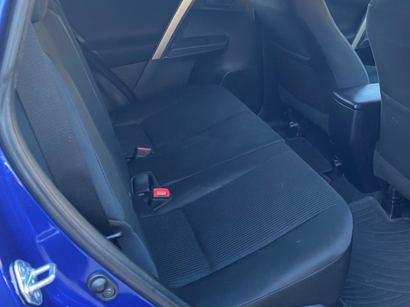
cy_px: 77
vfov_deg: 35.2
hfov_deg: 45.3
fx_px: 474
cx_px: 303
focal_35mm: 40
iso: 160
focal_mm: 4.25
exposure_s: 1/60
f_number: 1.8
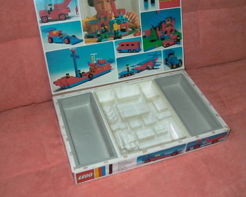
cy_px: 98
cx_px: 131
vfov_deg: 37.4
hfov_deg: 45.7
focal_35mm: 40
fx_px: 291
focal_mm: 8.19
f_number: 2.13
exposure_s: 1/64.2
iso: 100
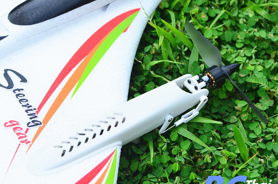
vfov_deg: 13.9
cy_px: 104
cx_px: 154
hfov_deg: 20.9
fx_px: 752
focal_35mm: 98
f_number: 5.6
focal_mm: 55
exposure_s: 1/50
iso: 100
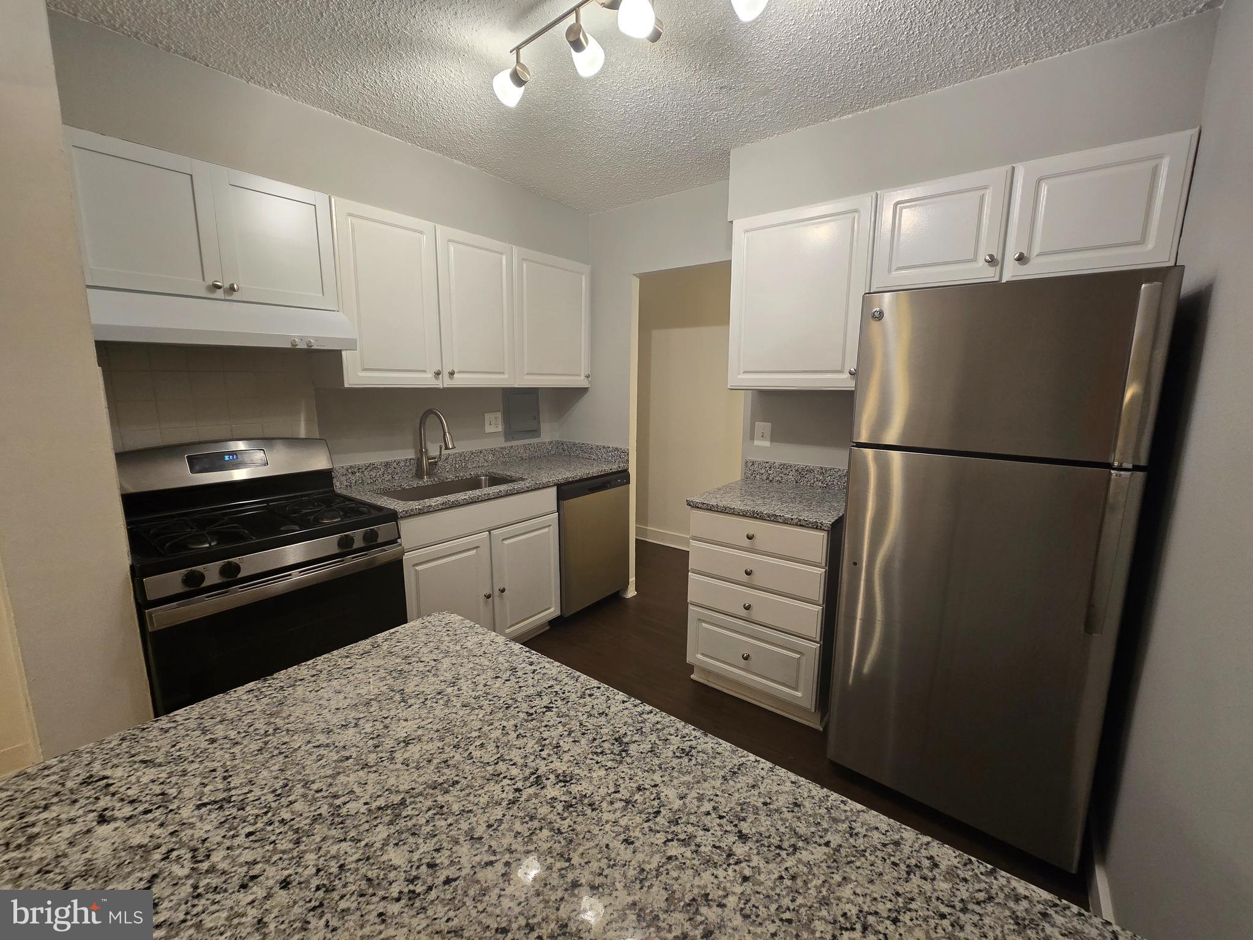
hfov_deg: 106.2
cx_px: 626
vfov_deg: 89.9
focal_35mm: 13
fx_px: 471
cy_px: 470
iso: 160
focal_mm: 2.2
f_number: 2.2
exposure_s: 1/60
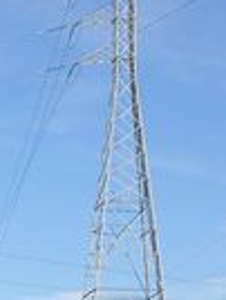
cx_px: 110
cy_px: 208
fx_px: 1527
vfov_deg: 11.2
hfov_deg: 8.5
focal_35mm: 176
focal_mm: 15
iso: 50
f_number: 7.1
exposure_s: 1/176
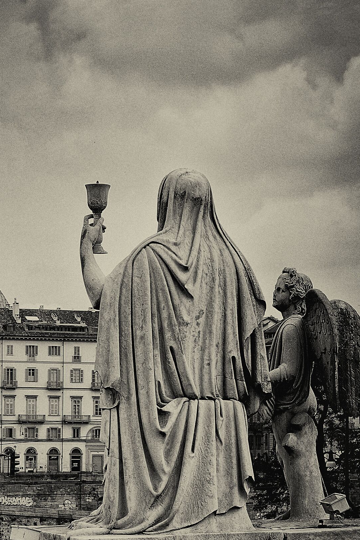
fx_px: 1605
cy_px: 310
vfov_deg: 19.1
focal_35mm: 107
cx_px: 100
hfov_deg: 12.8
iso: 200
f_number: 13
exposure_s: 1/90
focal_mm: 48
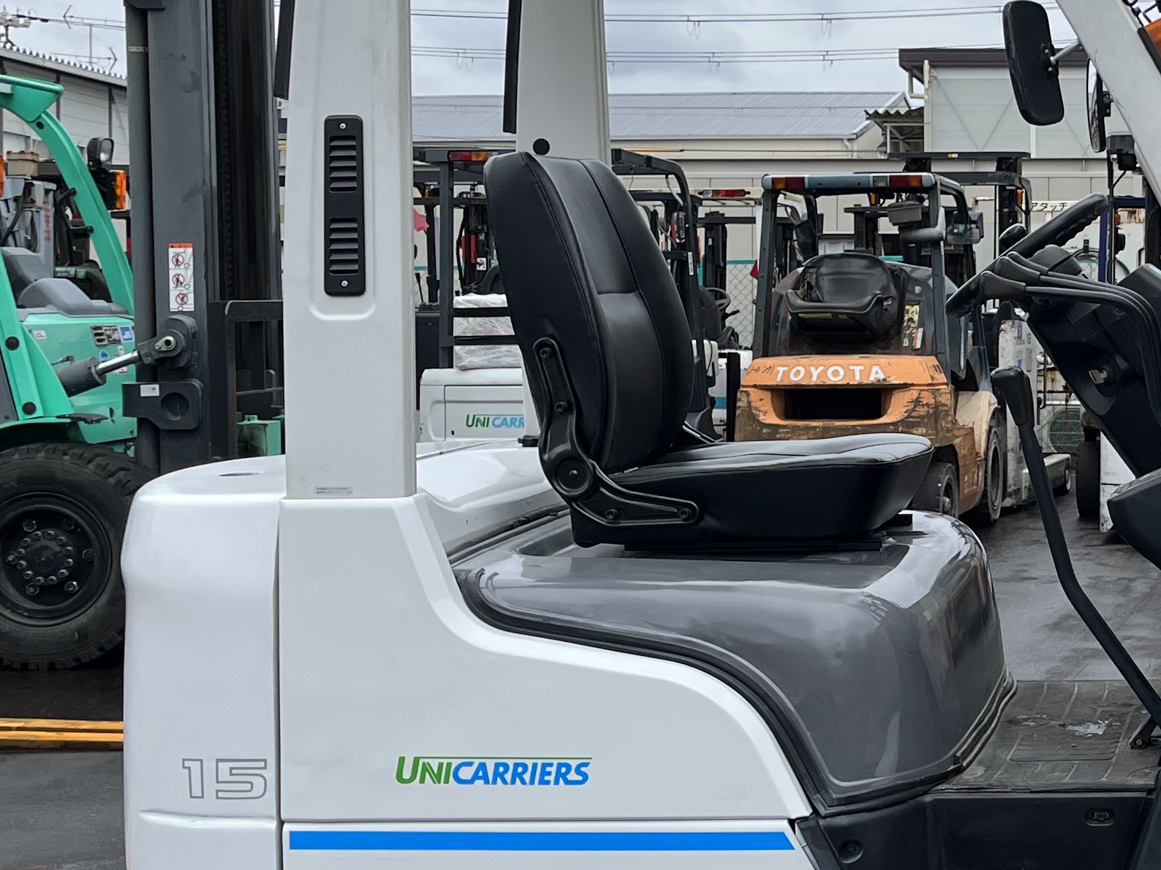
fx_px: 2214
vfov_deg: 22.2
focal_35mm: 66
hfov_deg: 27.4
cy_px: 332
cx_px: 1209
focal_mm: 5.1
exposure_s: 1/1695
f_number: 1.6
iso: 50
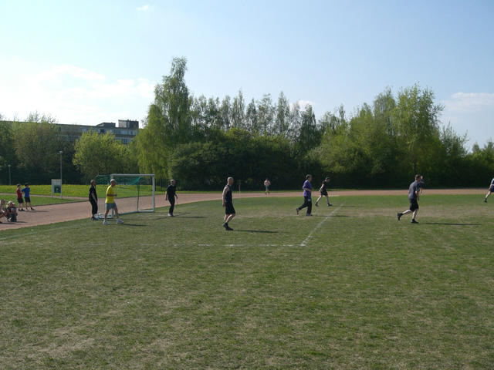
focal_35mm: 38
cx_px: 247
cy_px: 185
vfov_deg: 37.7
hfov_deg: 49.0
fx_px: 542
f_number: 4.4
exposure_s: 1/640
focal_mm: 6.3
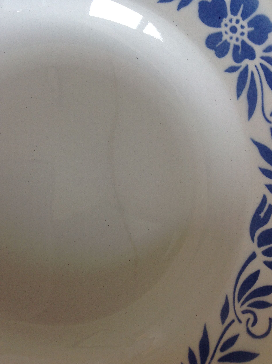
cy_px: 180
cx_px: 134
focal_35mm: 36
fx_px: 378
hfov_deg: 39.6
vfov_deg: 51.4
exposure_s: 1/60
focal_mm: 4.28
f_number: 2.4
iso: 64
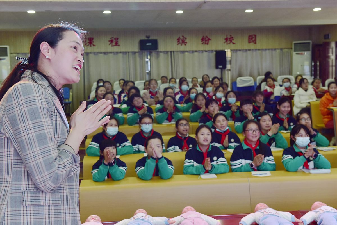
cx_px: 168
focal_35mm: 52
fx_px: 487
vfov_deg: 26.0
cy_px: 112
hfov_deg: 38.2
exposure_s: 1/125
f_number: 6.3
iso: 1250
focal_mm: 52
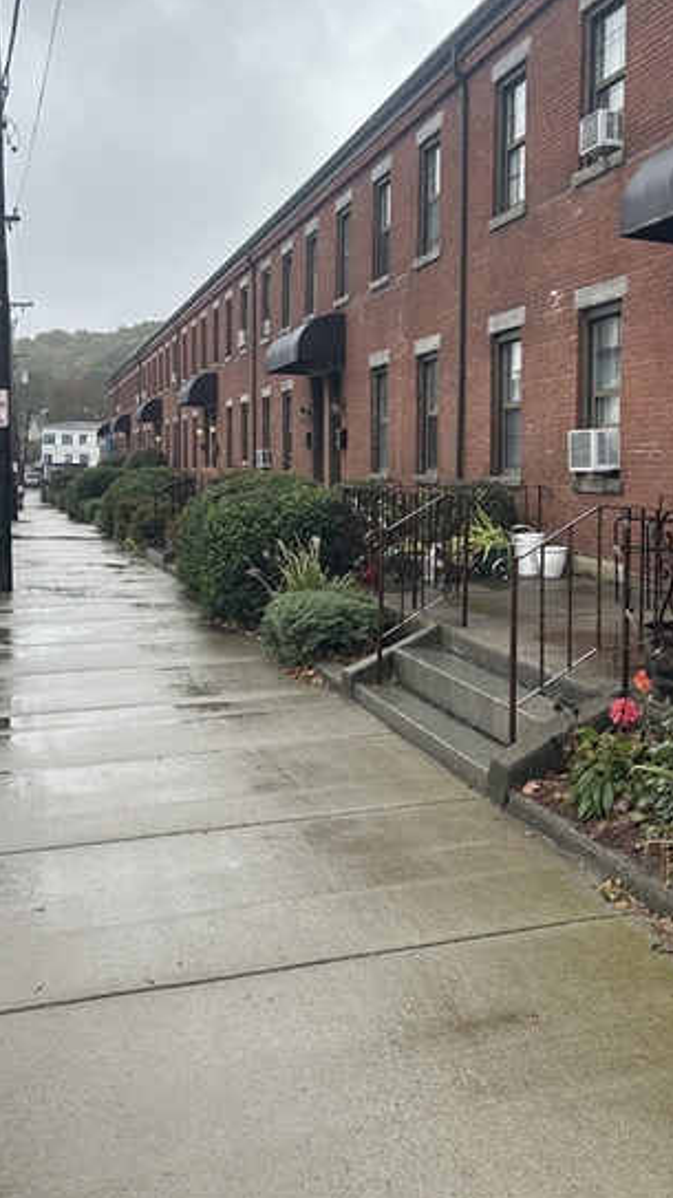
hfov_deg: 31.5
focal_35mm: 37
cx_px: 490
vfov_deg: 53.7
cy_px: 485
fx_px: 1175
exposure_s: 1/803
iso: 80
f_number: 1.78
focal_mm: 6.86
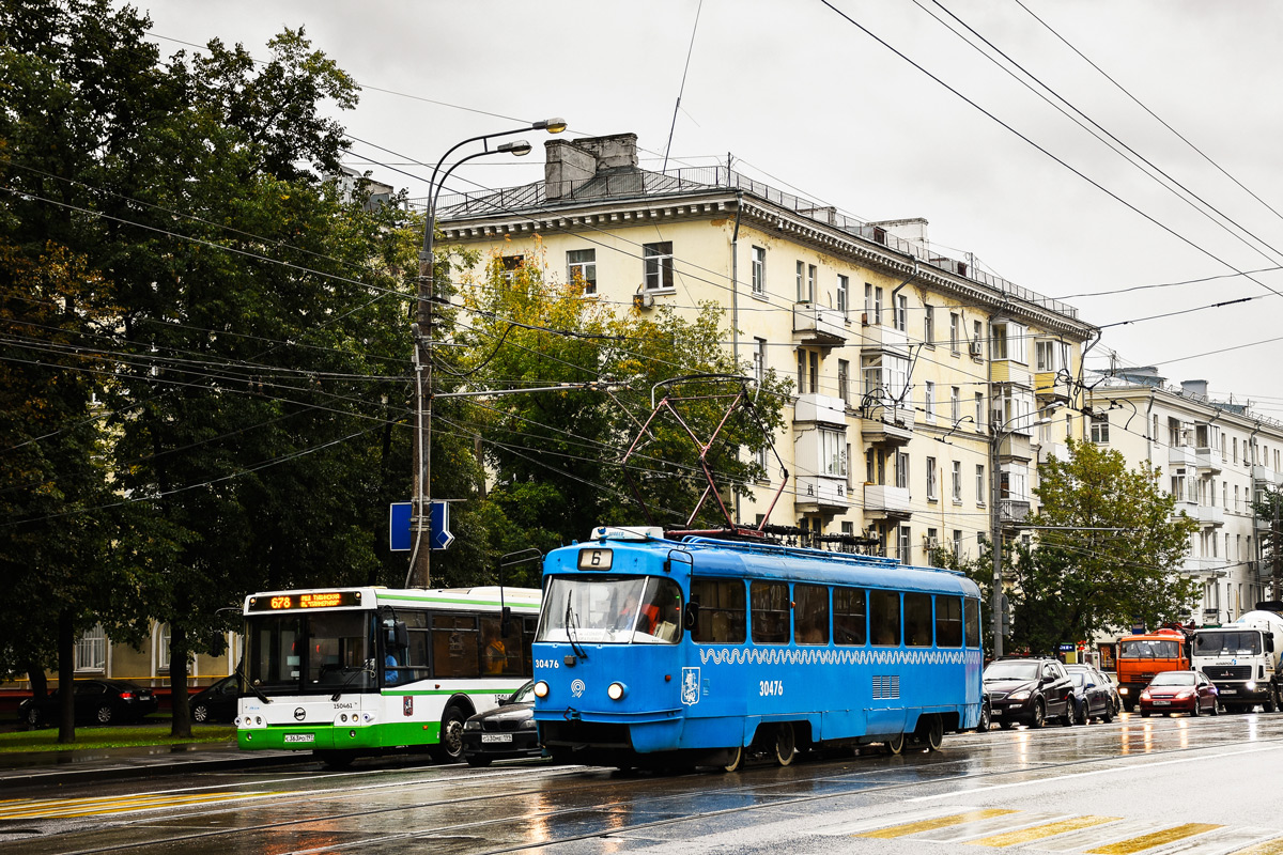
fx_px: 2031
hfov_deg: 35.1
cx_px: 642
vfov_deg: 23.8
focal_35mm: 57
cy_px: 428
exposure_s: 1/60
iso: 200
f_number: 5.6
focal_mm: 38
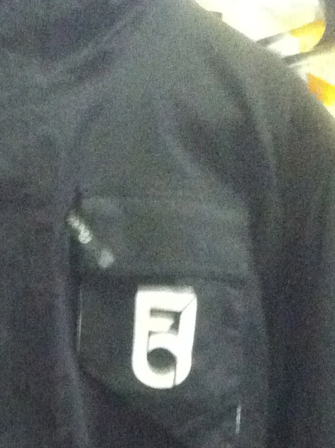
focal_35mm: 143
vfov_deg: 13.6
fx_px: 1849
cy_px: 471
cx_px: -54
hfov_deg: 10.2
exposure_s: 1/15
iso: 800
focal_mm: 3.85
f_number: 2.8
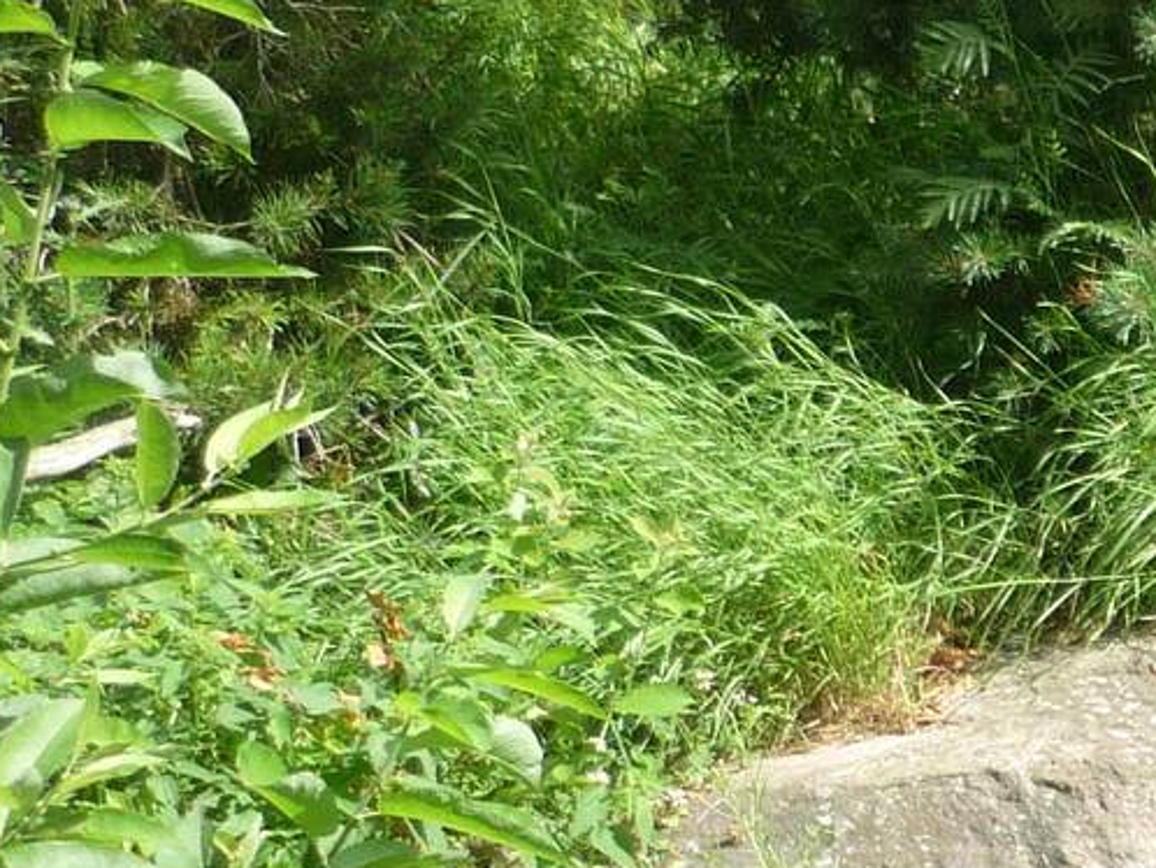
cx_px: 1720
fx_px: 3542
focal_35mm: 106
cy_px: 759
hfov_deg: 16.9
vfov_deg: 13.9
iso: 100
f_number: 2.8
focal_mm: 5.5
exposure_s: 1/400
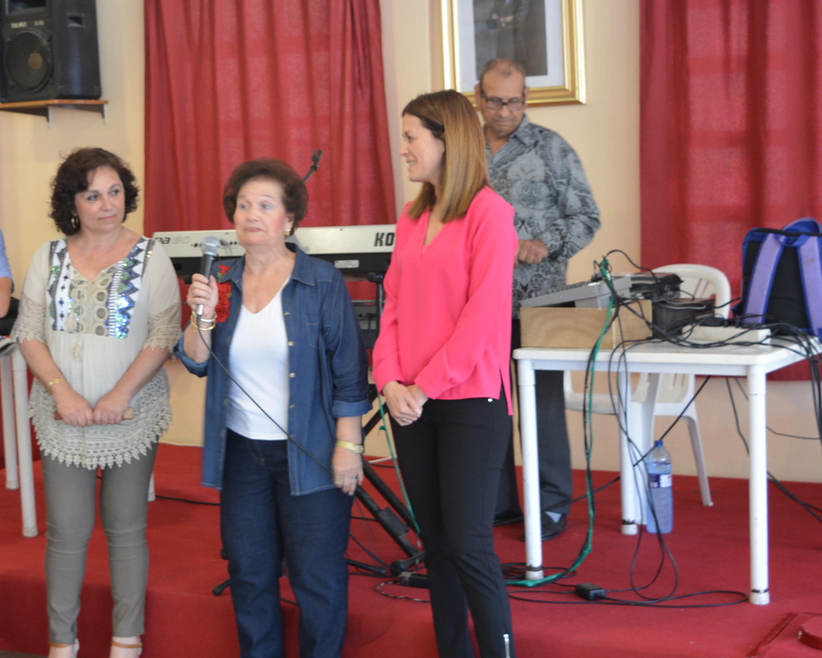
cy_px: 352
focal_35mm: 72
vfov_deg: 21.3
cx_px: 278
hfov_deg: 26.3
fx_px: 1752
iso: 400
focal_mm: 28
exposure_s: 1/8
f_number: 4.2
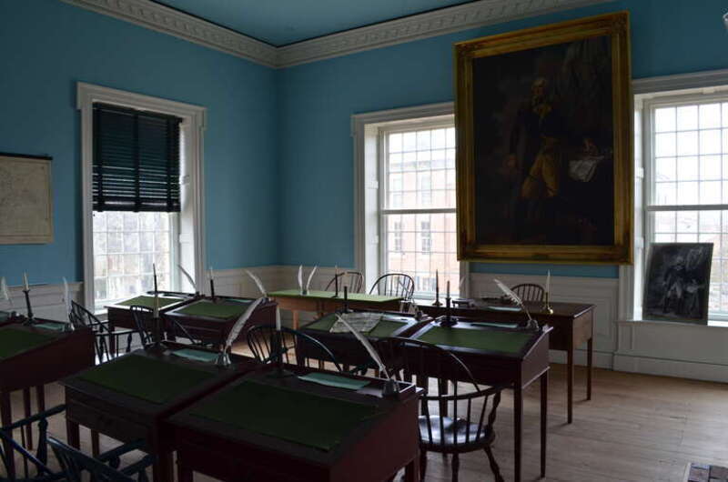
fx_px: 545
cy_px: 241
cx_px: 364
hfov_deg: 67.5
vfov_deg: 47.7
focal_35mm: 27
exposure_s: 1/40
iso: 500
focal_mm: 18
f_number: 8
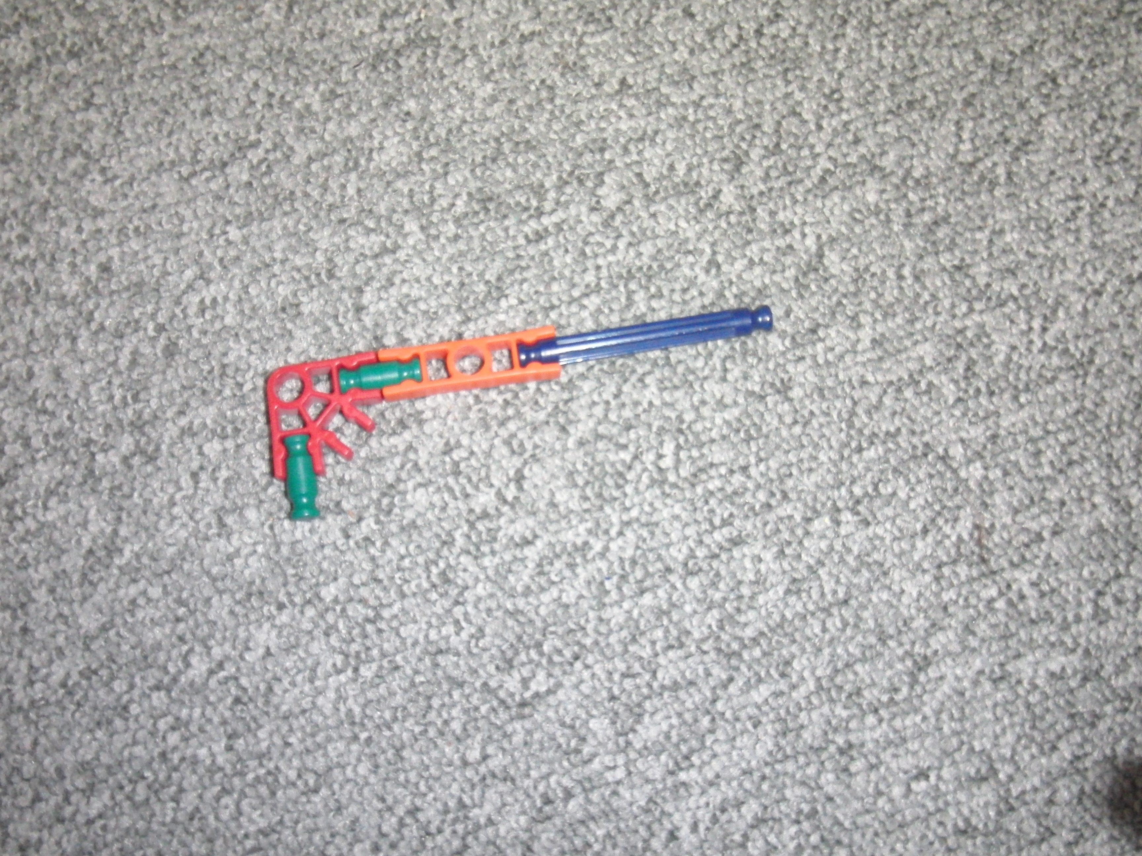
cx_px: 571
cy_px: 428
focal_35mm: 38
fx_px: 1254
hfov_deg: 49.0
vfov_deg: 37.7
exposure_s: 1/40
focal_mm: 6.66
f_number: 3.9
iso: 400
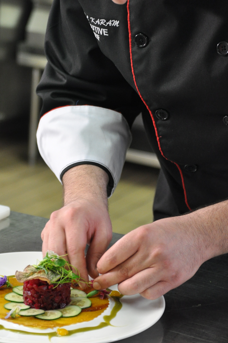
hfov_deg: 11.5
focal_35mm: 119
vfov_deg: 17.2
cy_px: 130
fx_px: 1133
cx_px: 62
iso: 800
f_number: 2.8
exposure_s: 1/100
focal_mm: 50
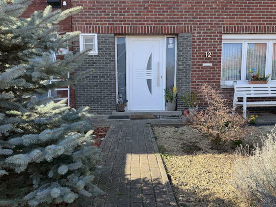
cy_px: 104
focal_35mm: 24
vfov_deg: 56.8
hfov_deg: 71.6
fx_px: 191
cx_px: 138
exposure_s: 1/780
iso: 80
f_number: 1.78
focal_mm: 6.76
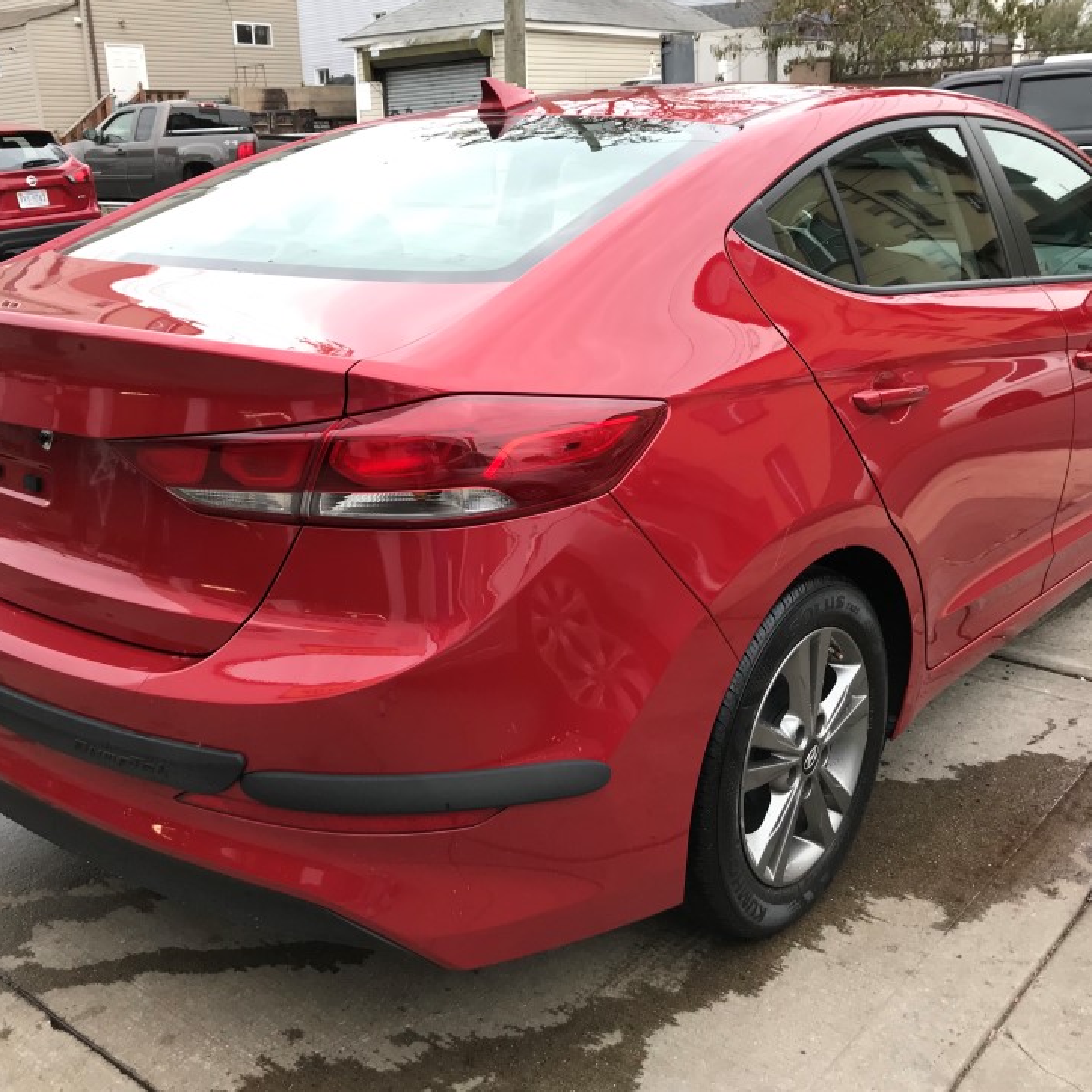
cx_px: 546
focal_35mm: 35
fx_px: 1249
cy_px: 516
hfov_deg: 47.2
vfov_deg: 47.2
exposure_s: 1/120
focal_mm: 3.99
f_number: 1.8
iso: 40
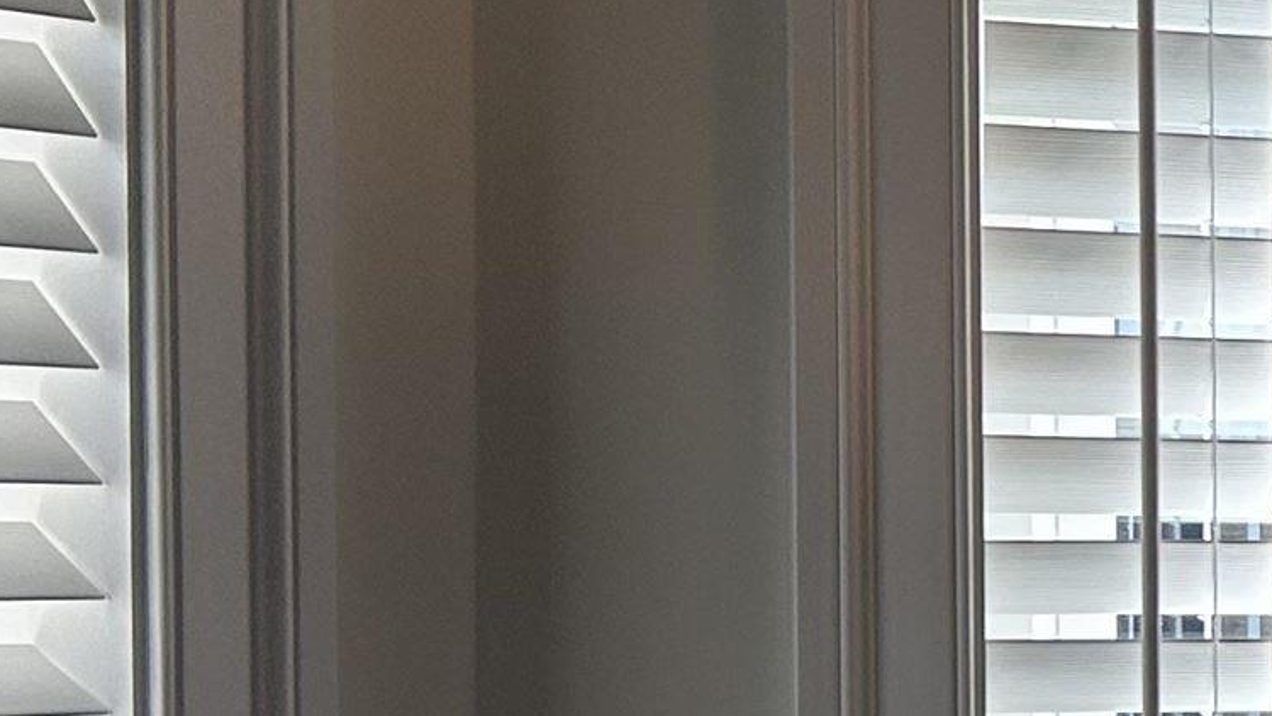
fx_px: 3913
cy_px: 614
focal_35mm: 116
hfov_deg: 15.1
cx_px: 2515
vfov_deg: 10.4
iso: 50
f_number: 1.5
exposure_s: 1/558
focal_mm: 5.7
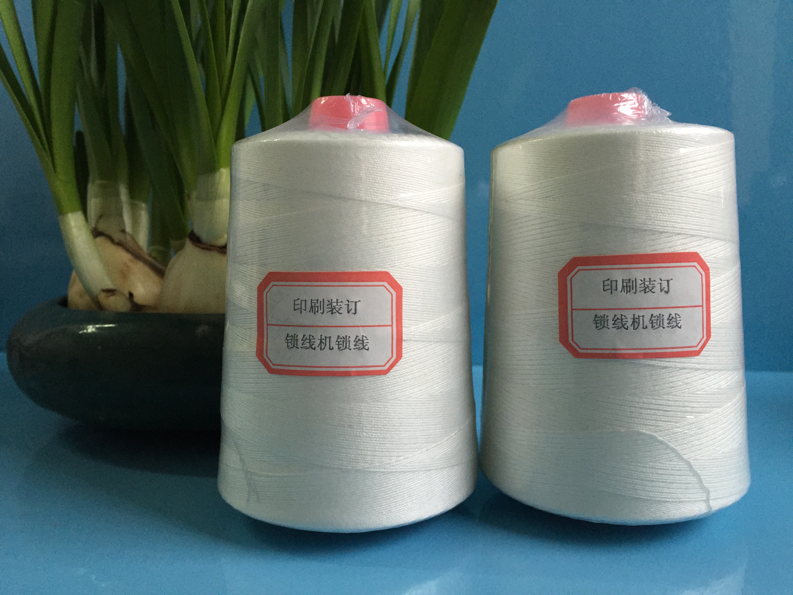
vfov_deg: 48.2
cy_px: 298
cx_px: 396
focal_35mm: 29
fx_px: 664
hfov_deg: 61.7
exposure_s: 1/33
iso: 200
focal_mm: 4.15
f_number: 2.2
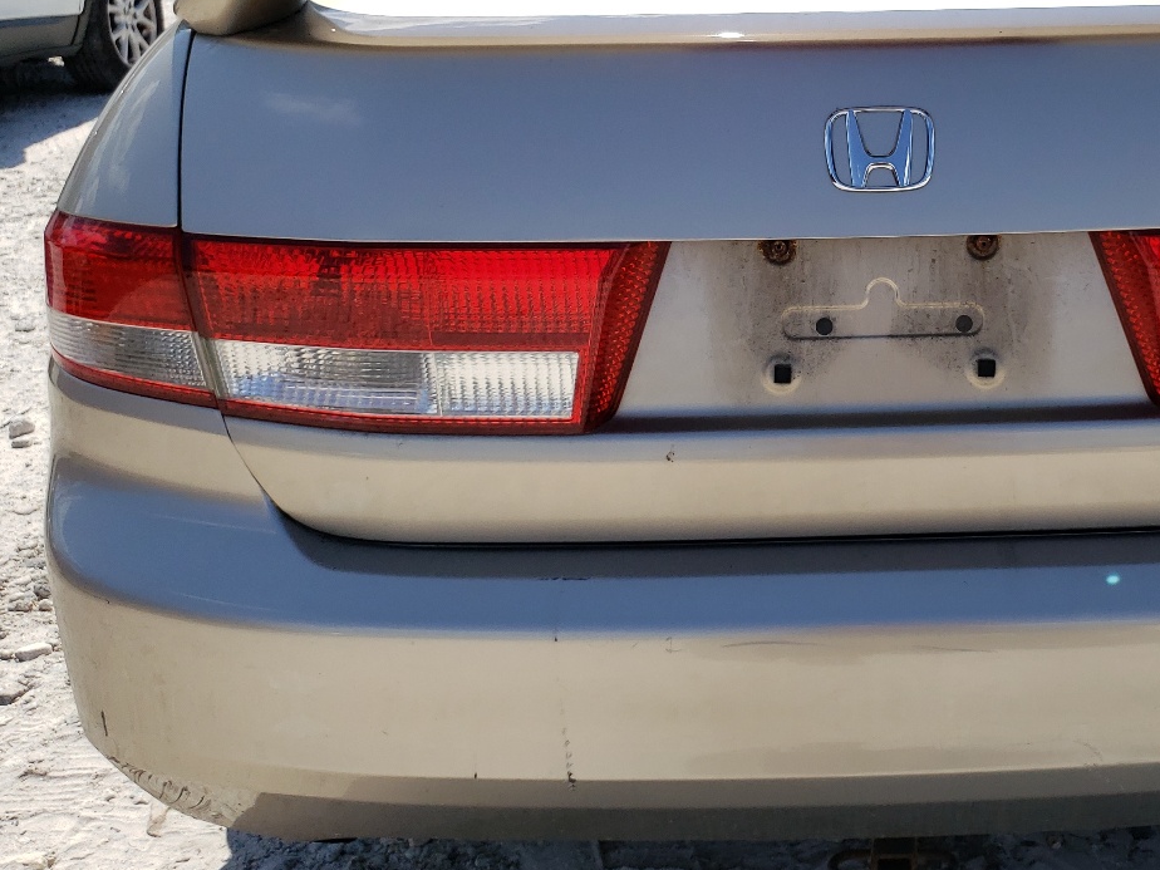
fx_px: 1508
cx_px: 921
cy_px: 260
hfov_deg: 40.4
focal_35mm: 45
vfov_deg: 31.8
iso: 50
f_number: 1.5
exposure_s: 1/3333
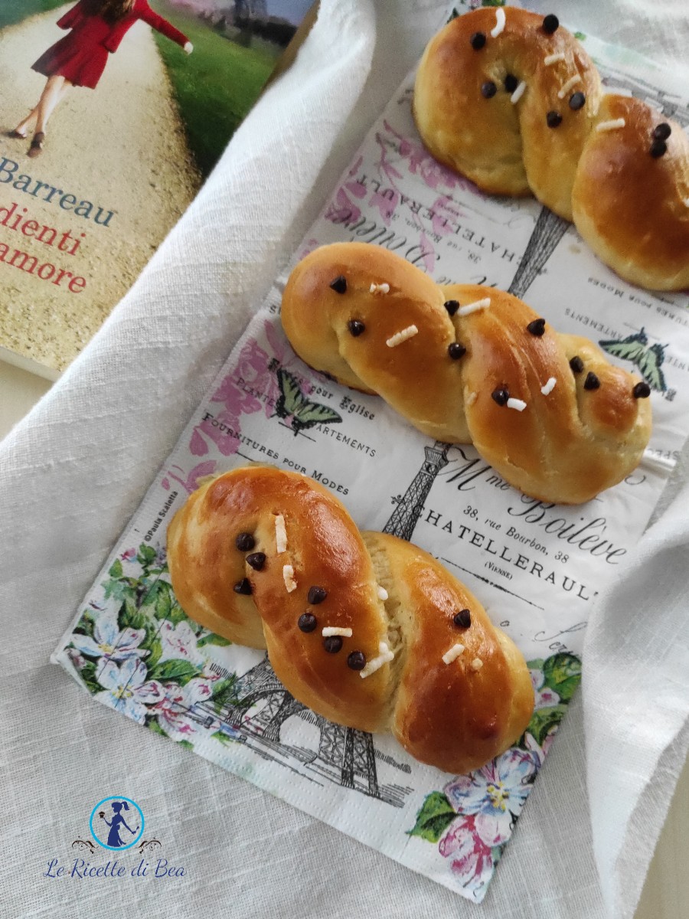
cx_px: 344
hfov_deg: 54.9
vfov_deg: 69.4
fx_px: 663
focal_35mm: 25
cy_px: 460
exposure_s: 1/48
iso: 2500
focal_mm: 5.43
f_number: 1.89
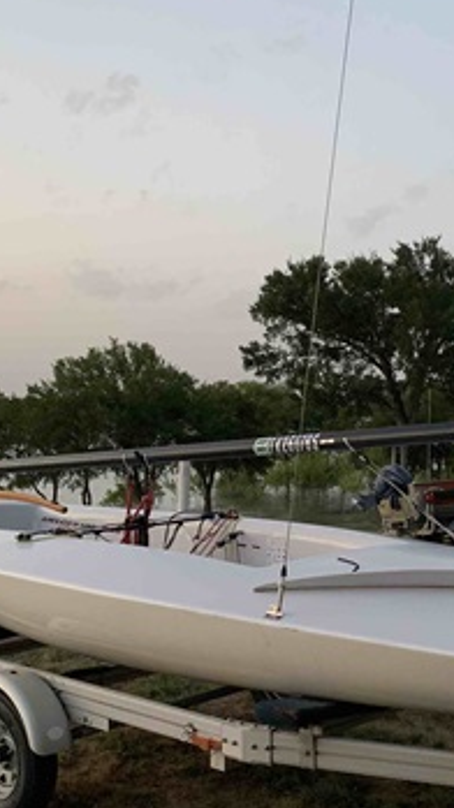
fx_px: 1114
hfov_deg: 22.8
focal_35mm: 52
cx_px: 338
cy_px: 484
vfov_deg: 39.7
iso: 400
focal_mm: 4.25
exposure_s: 1/54
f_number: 1.8
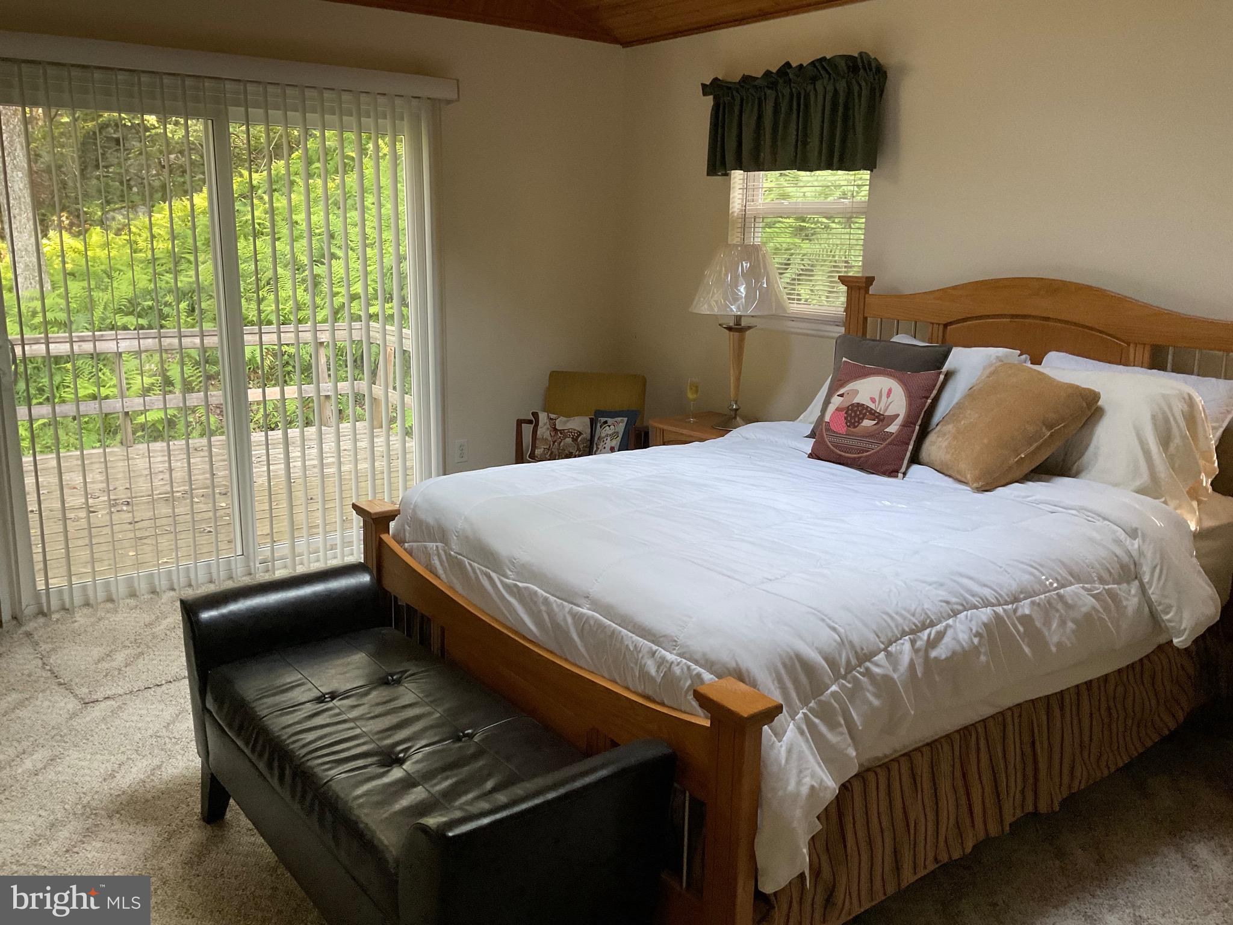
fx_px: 1033
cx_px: 616
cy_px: 462
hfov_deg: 61.7
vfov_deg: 48.2
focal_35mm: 29
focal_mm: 3
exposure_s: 1/60
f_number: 1.8
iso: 125
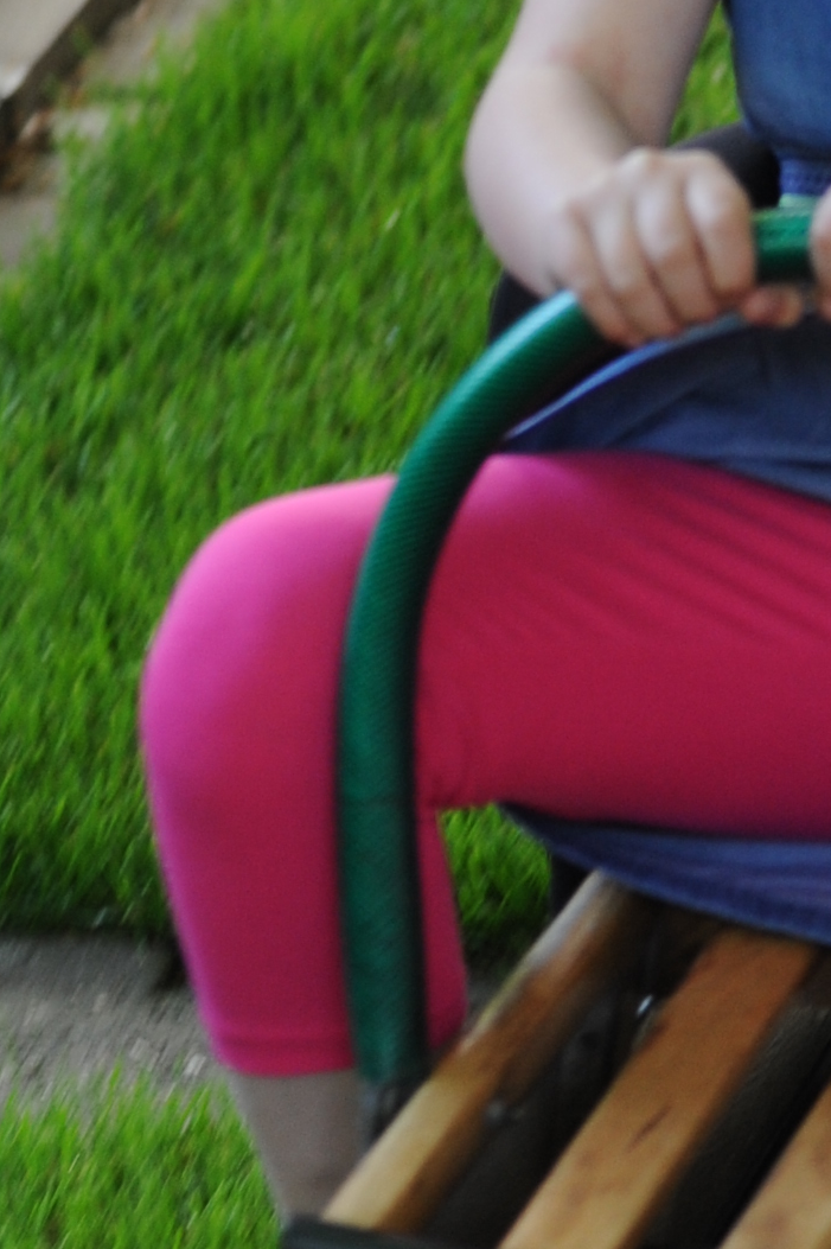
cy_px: -33
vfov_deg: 6.8
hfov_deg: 4.5
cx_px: 820
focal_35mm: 303
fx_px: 10501
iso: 640
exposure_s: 1/250
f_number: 2.8
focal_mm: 75
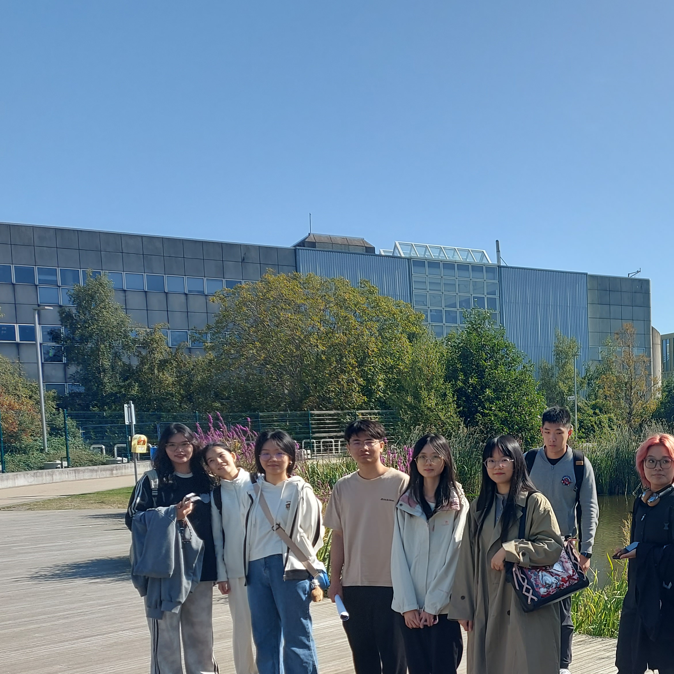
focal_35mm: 42
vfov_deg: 39.2
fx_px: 925
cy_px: 482
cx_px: 630
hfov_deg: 37.0
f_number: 1.8
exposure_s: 1/998
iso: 32
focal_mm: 5.23
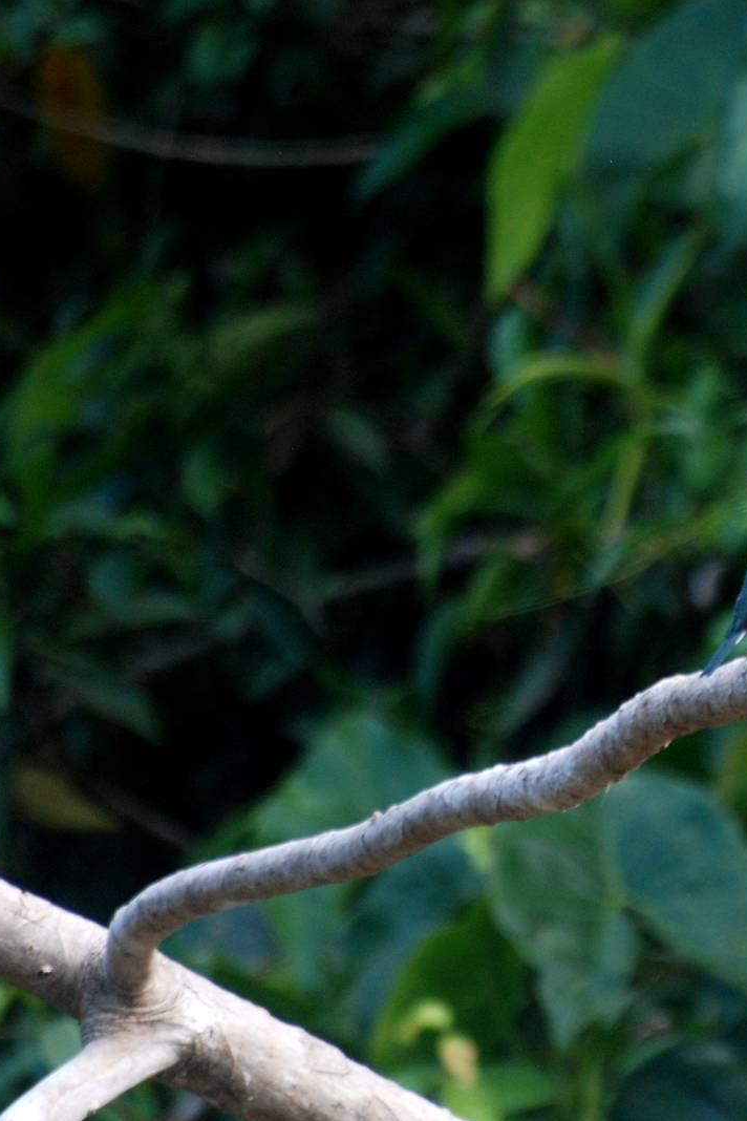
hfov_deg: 2.0
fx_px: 21008
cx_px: 560
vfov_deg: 3.1
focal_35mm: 675
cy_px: 561
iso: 400
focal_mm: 300
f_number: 5.6
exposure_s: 1/160
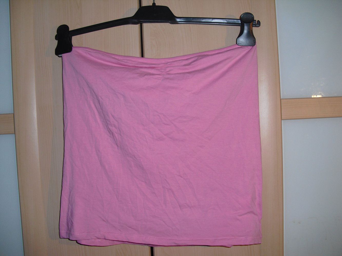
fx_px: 356
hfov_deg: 51.4
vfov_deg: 39.7
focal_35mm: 36
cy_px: 128
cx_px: 171
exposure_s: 1/60
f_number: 3.1
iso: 100
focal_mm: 6.3
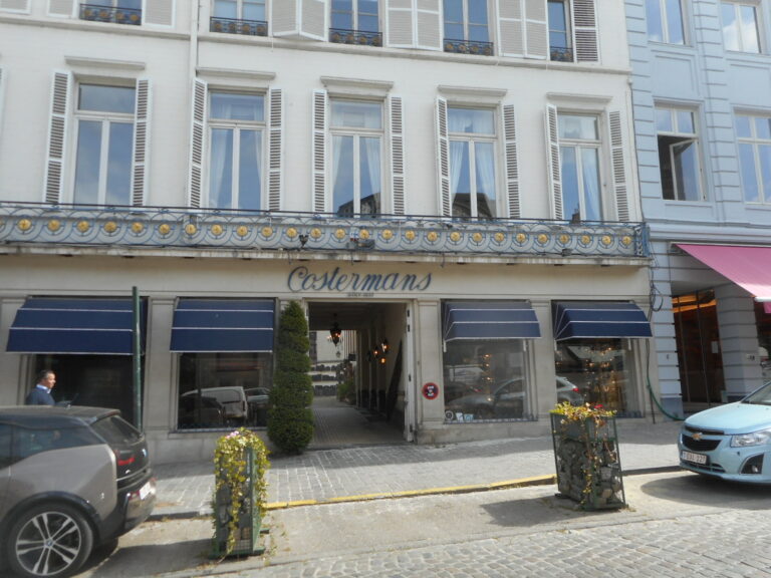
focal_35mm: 25
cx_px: 386
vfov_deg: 54.9
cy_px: 289
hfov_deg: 69.4
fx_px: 557
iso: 80
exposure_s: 1/320
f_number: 3.7
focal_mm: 4.5
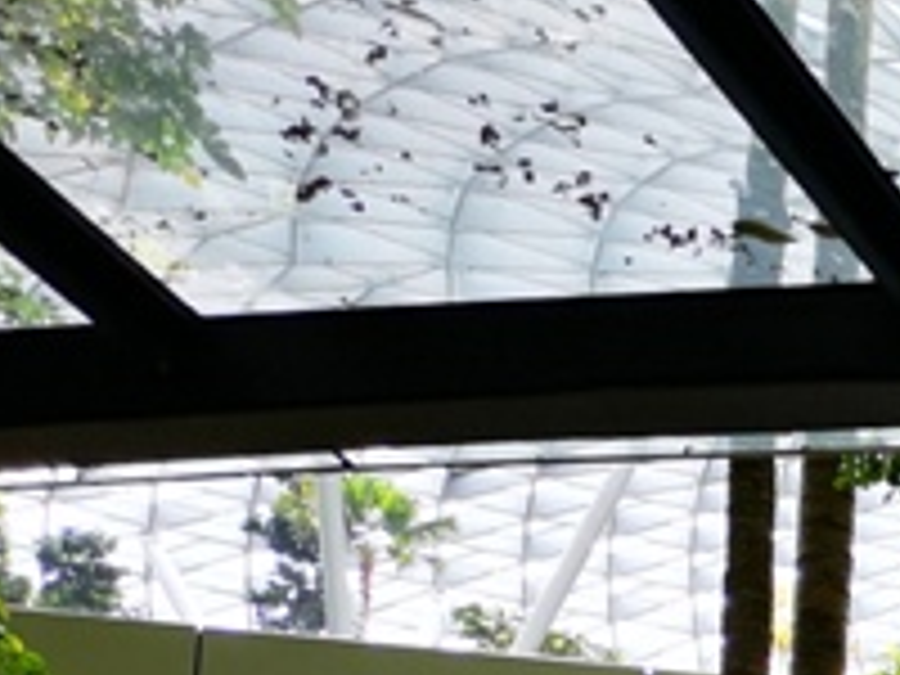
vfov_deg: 12.5
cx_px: 1750
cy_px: 1202
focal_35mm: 108
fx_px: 2808
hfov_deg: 15.1
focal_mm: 3.95
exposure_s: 1/899
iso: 320
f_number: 1.8
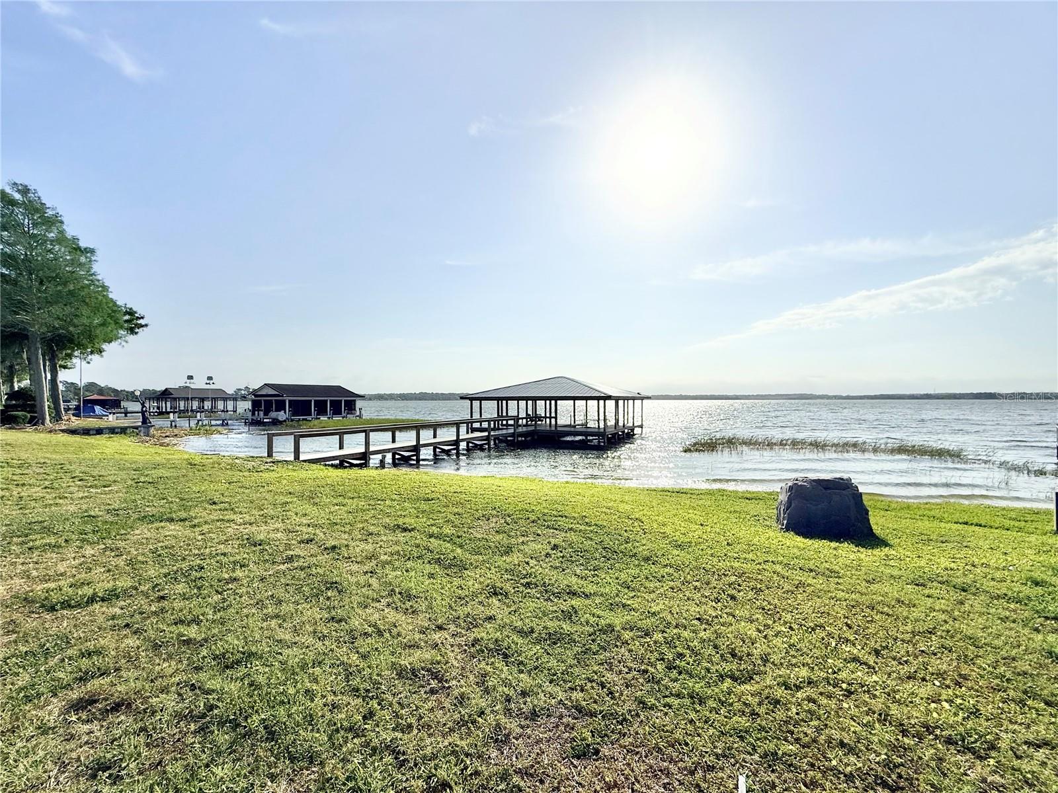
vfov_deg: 85.7
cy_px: 396
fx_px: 428
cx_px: 529
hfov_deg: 102.1
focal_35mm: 14
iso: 40
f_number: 2.2
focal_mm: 2.22
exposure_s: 1/10101
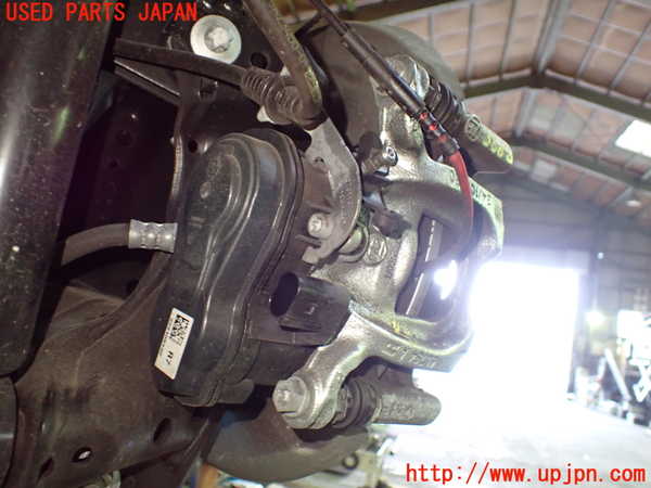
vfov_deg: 46.8
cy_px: 244
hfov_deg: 60.0
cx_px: 326
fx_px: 564
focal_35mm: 30
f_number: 2.3
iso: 800
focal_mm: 5.4
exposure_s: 1/40
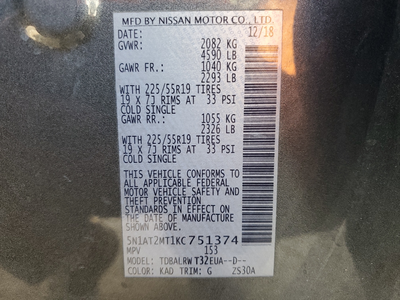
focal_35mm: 26
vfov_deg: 53.1
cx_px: 200
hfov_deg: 67.3
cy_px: 150
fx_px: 300
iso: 95
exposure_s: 1/120
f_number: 1.5
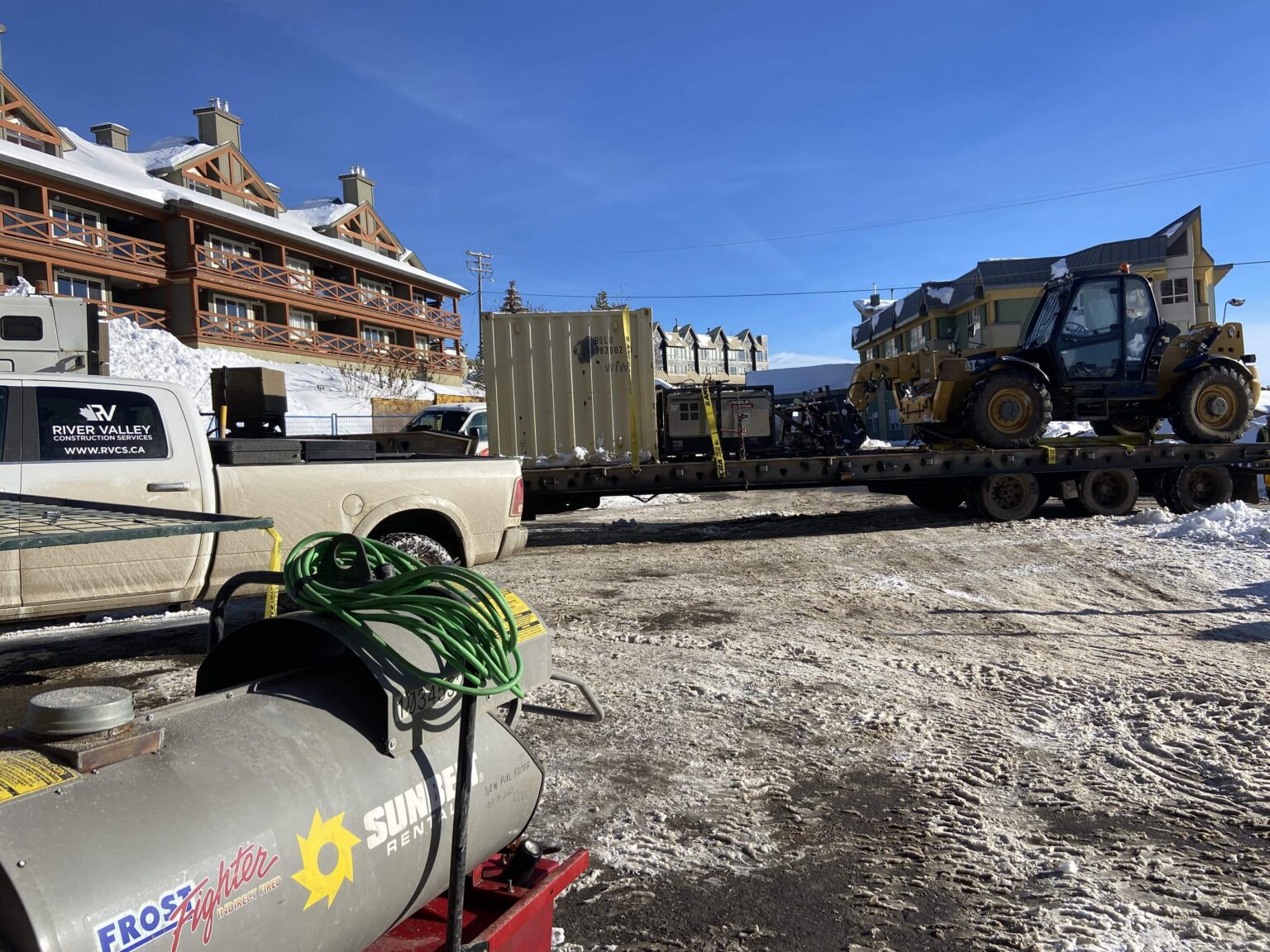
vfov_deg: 53.1
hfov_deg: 67.3
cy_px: 476
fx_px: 954
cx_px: 635
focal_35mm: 26
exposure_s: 1/3497
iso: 32
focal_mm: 4.25
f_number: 1.8
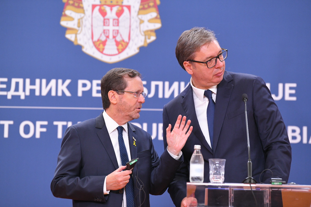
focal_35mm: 175
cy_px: 104
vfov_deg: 7.8
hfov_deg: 11.7
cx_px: 156
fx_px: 1512
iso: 3200
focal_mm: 175
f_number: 4
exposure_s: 1/250
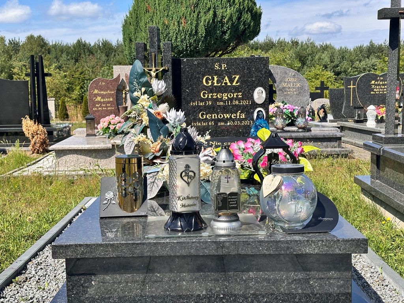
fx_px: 560
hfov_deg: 39.7
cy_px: 152
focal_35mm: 48
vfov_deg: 30.3
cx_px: 202
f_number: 1.78
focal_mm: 6.86
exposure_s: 1/3058
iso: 64
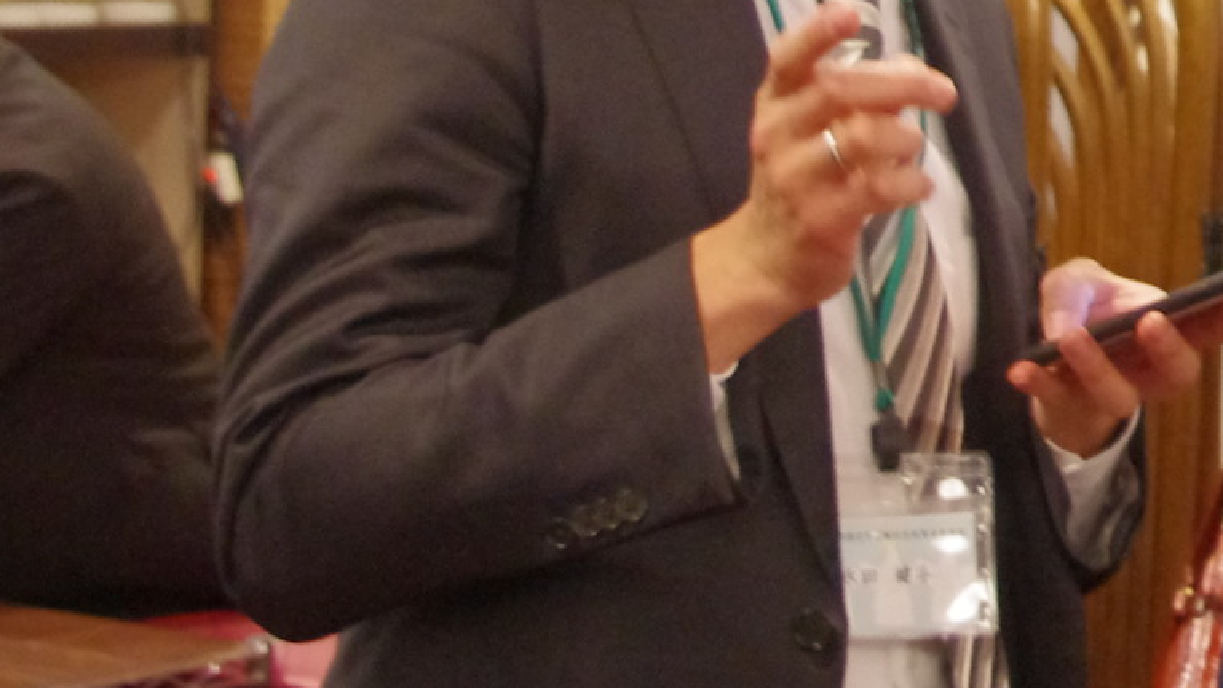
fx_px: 4443
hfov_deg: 14.6
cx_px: 1826
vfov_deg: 8.7
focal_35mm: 137
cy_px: -328
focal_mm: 26.25
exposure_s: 1/25
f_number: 4
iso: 2000
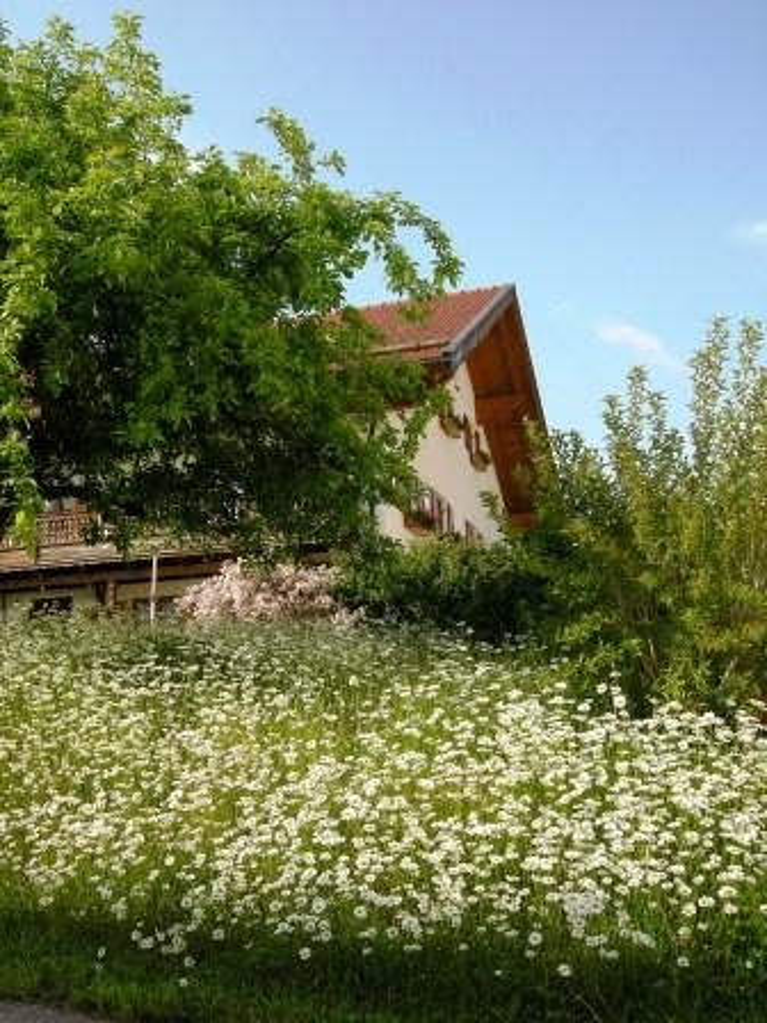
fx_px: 1064
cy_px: 512
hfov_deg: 39.7
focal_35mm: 36
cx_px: 384
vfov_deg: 51.4
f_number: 4.8
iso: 64
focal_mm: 7.5
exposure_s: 1/240
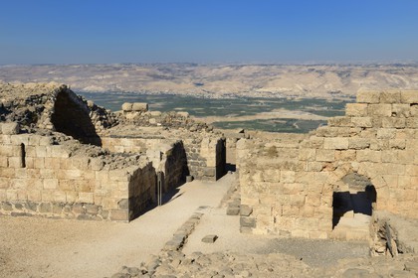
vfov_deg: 31.9
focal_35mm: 42
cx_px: 209
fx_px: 488
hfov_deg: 46.4
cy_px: 139
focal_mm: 42
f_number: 14
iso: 200
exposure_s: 1/320
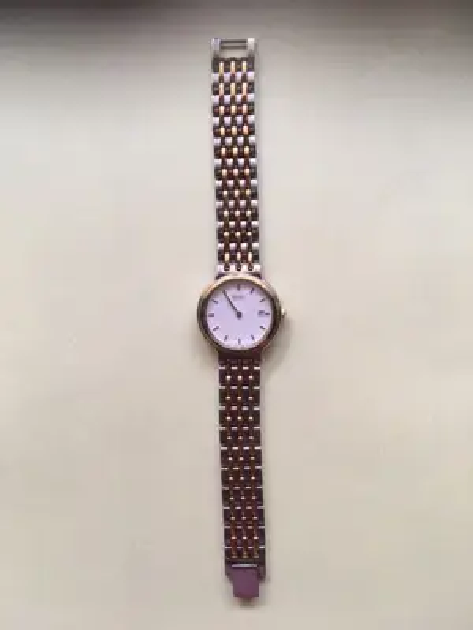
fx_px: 528
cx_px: 236
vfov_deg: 61.7
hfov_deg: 48.2
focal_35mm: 29
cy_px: 315
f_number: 2.2
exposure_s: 1/33
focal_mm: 4.15
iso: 100
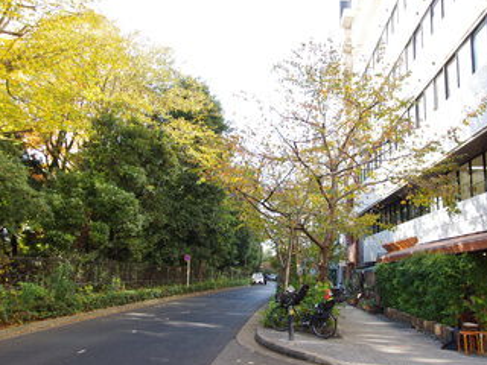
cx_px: 285
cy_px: 211
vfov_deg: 51.1
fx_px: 380
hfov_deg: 64.9
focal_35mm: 27
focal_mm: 10
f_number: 5.6
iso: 200
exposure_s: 1/100
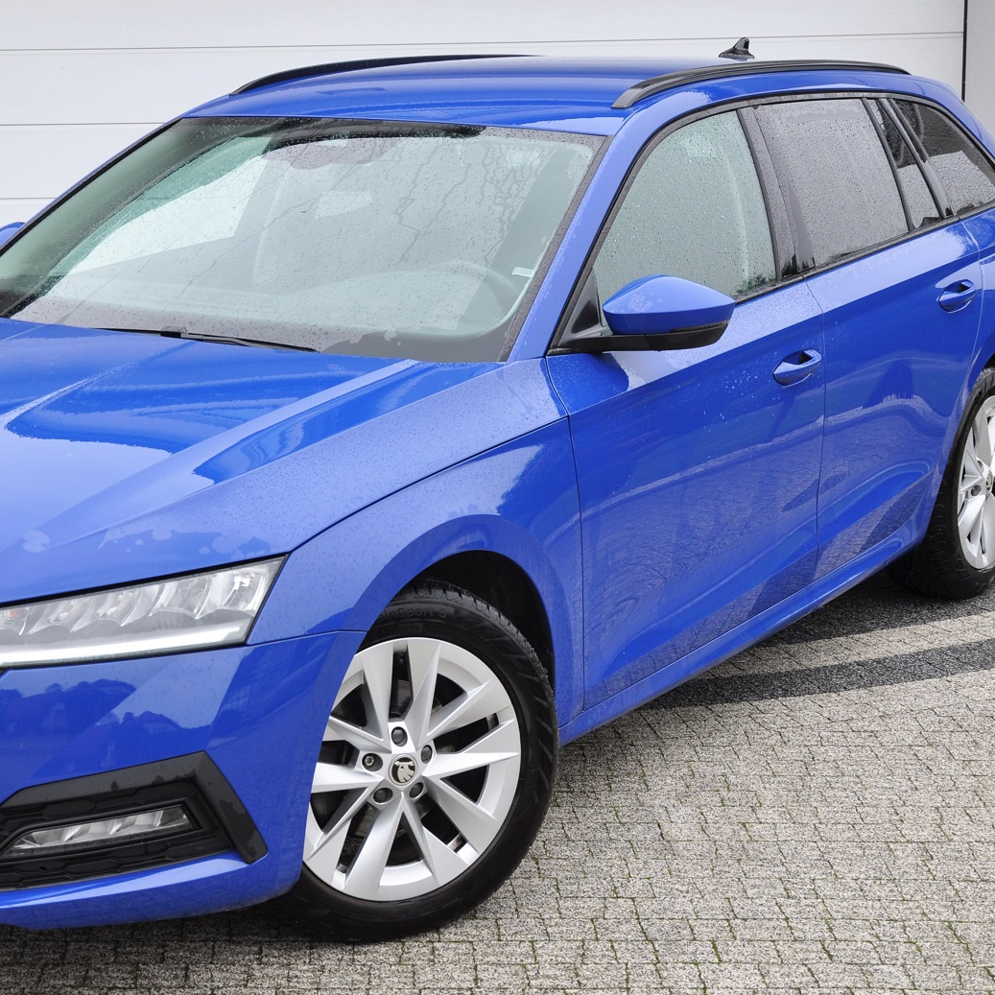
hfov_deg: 24.5
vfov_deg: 24.7
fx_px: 2276
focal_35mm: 70
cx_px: 340
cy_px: 475
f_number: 7.1
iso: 250
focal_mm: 30
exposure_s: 1/50
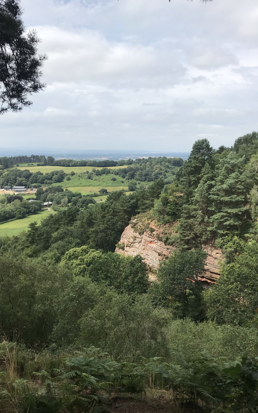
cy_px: 206
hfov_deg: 41.8
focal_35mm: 30
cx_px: 136
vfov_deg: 62.9
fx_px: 338
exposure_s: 1/2398
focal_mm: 3.99
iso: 20
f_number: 1.8
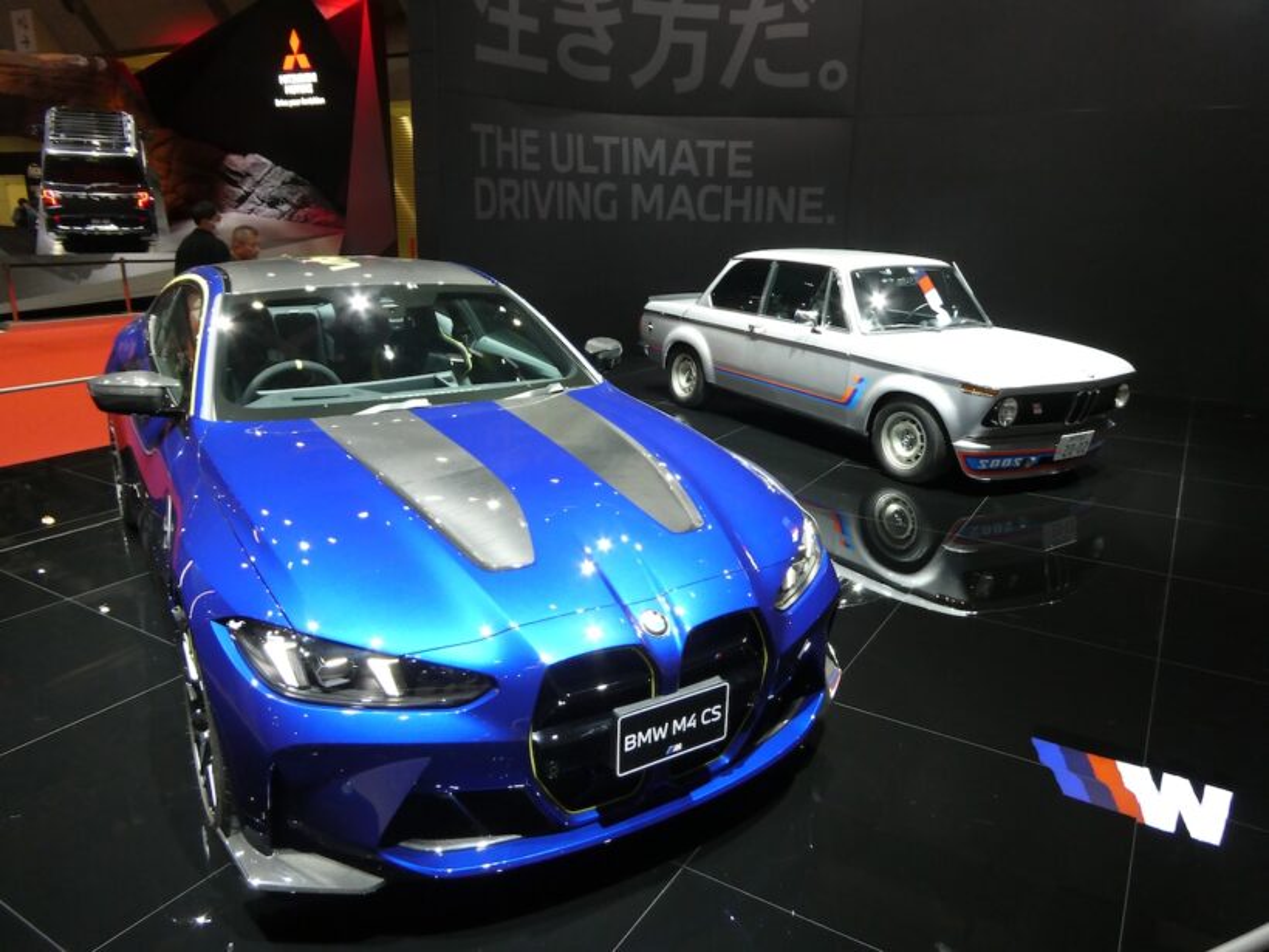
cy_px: 476
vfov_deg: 56.8
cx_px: 634
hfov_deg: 71.6
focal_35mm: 24
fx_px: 880
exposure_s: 1/60
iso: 400
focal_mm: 4.3
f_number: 3.3
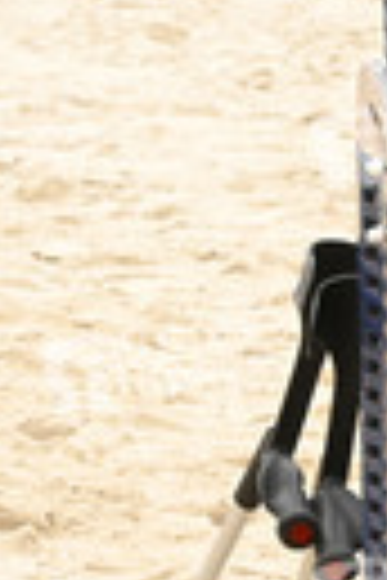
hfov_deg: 4.7
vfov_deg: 7.2
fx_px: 4611
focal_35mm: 286
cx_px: 938
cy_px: 252
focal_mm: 82
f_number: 16
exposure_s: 1/400
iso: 4000
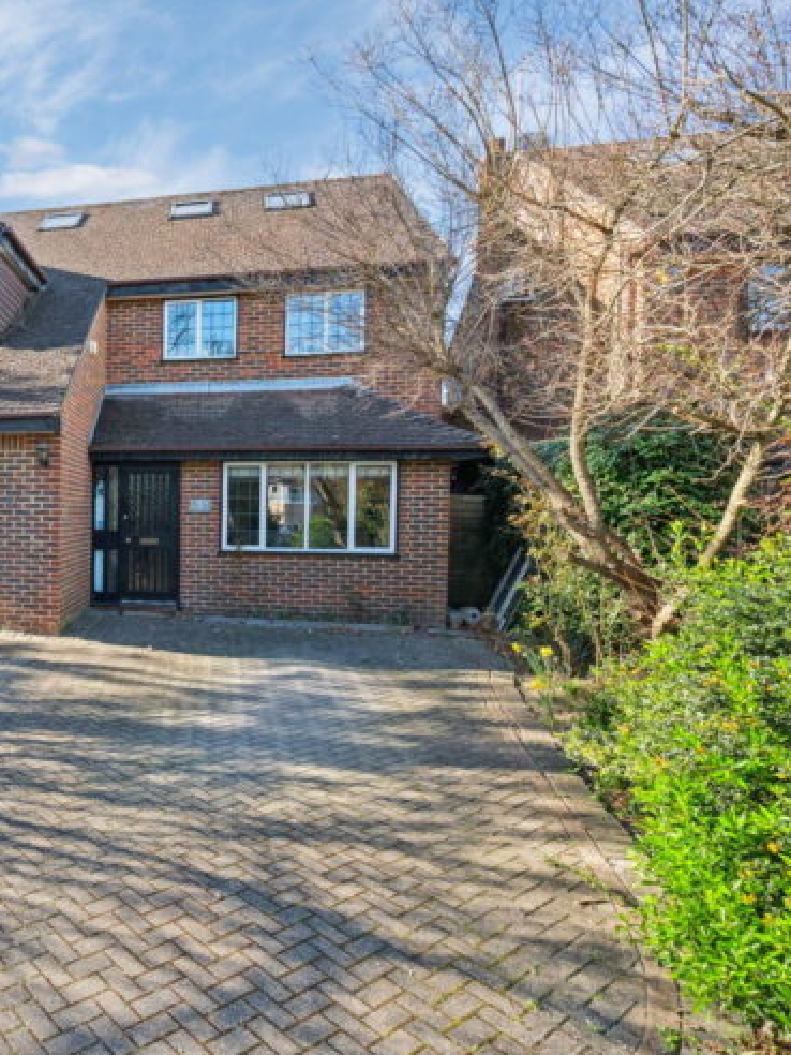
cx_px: 19
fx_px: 731
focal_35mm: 24
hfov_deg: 48.1
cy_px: 521
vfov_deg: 71.6
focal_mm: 16
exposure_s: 1/640
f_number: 7.1
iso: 640
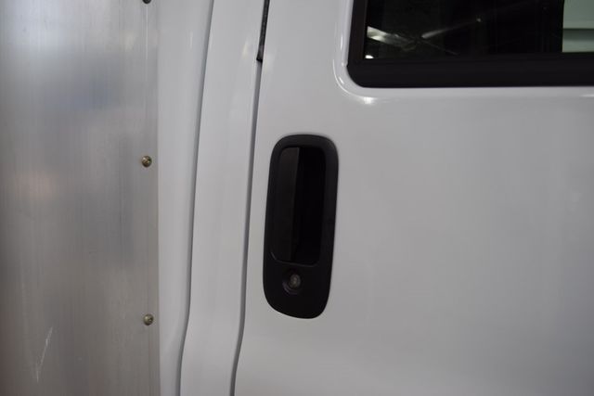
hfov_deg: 57.2
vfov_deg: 40.0
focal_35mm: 33
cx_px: 297
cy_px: 198
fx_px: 545
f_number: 4.5
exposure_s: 1/80
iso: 400
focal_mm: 22
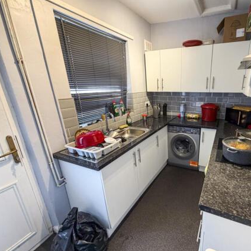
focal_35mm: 17
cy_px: 128
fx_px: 139
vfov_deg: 84.0
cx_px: 170
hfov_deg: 80.8
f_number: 2.2
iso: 250
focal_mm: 2.22
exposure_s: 1/50
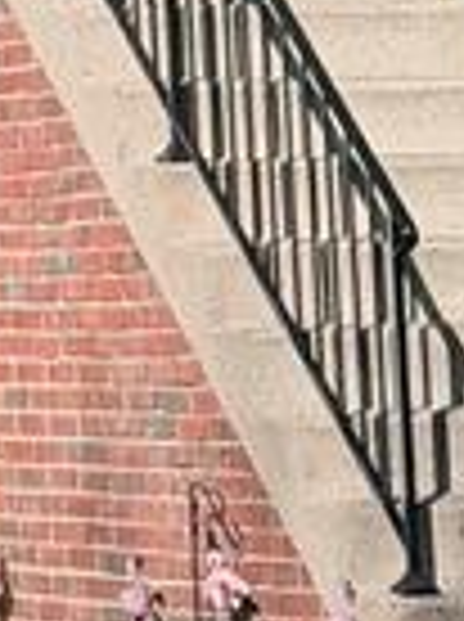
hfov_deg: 3.9
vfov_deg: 5.2
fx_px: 6741
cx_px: -550
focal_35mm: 376
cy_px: -590
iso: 64
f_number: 1.78
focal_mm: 6.76
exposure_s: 1/7874
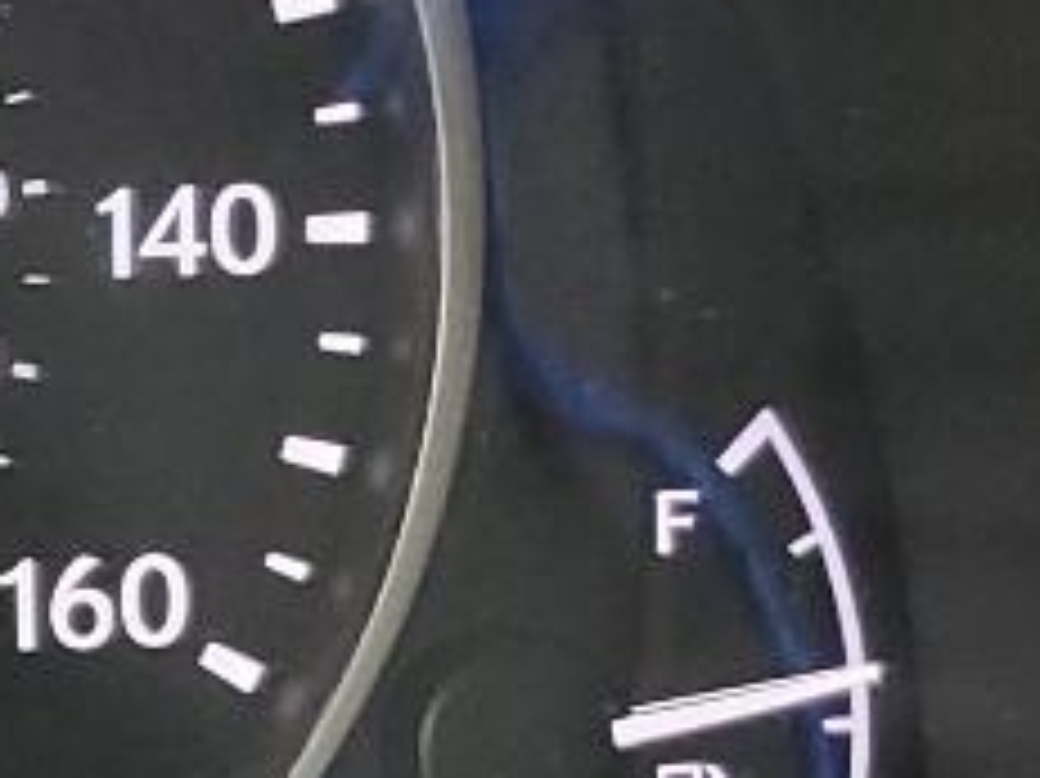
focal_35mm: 180
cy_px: -108
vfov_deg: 8.2
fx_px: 5405
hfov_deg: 9.0
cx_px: -2003
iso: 58
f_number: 1.5
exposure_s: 1/60.2
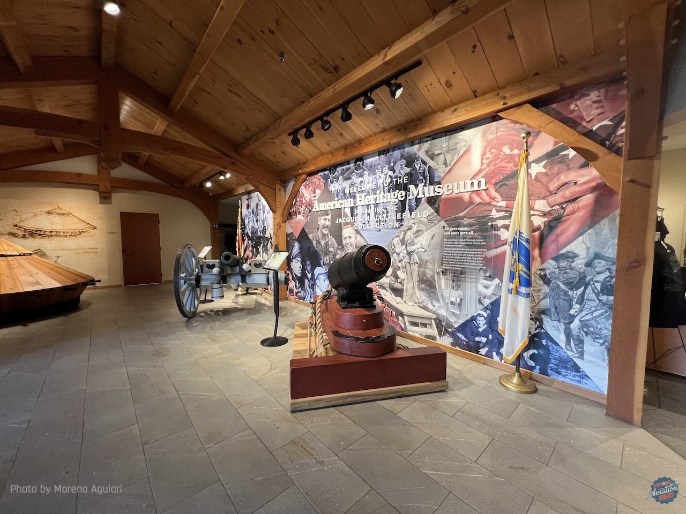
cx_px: 343
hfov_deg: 106.2
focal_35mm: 13
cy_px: 257
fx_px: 258
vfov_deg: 89.9
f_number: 1.8
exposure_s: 1/60
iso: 160
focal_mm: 1.57
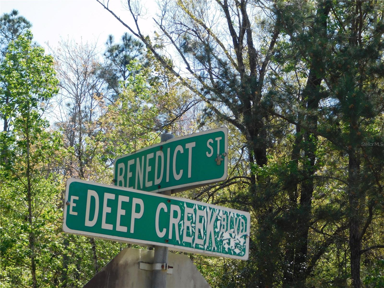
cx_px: 192
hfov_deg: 19.8
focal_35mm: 99
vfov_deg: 14.9
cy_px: 144
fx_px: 1098
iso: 125
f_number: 4.6
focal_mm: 17.6
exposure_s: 1/400
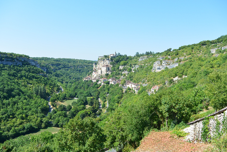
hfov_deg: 63.6
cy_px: 76
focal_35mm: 29
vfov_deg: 45.1
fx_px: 183
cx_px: 114
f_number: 4.5
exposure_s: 1/400
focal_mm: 11
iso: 100
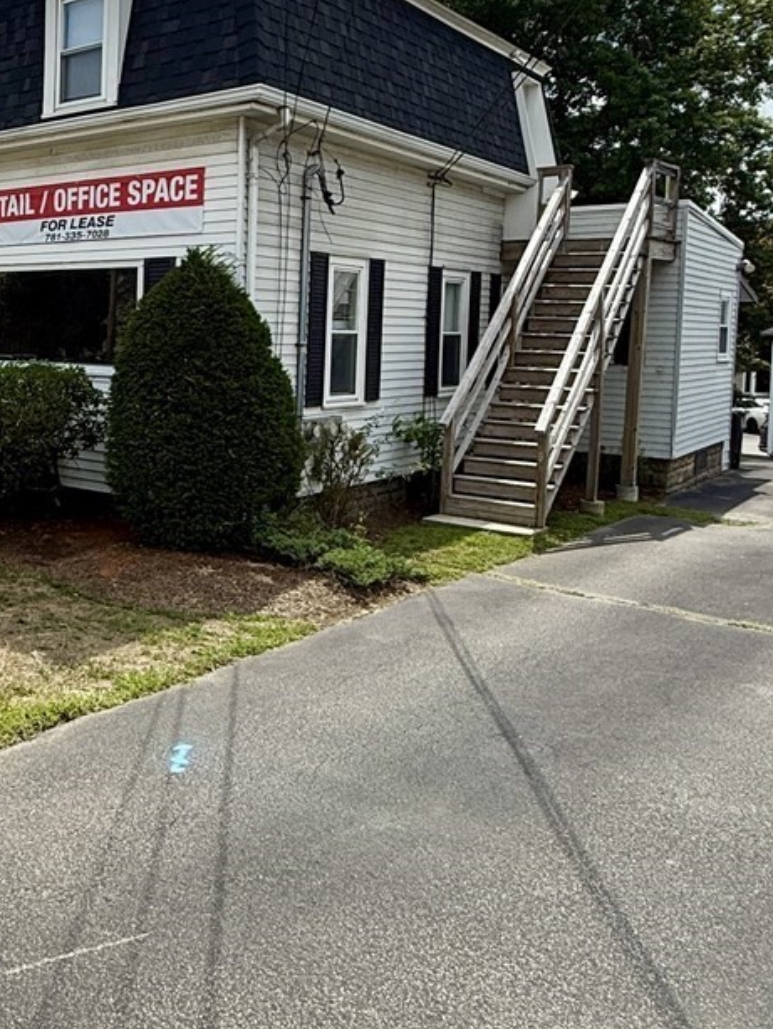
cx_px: -22
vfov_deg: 52.2
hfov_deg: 36.2
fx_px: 1041
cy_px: 399
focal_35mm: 35
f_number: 2.2
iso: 64
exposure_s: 1/2841
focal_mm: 2.22
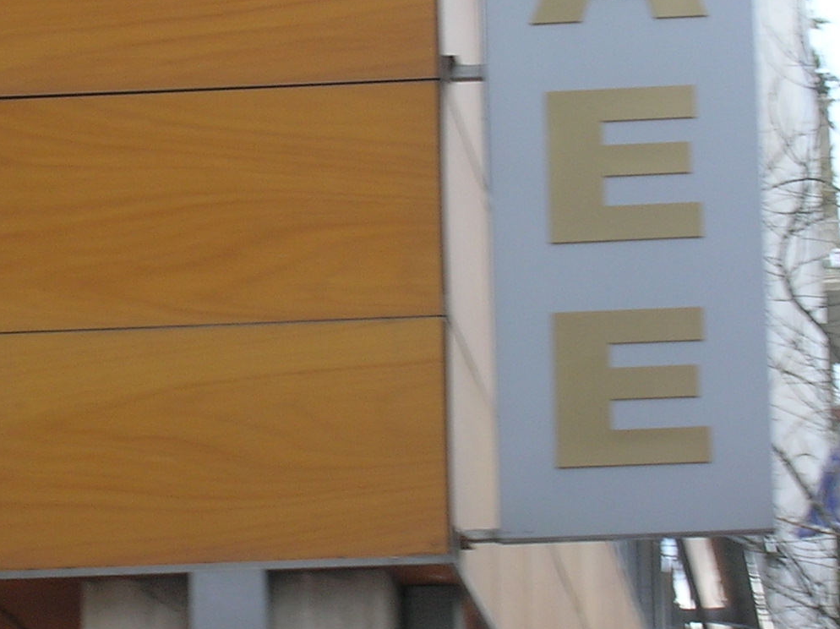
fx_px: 4801
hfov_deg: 10.0
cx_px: 179
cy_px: 205
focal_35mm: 198
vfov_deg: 7.5
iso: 50
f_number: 7.4
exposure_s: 1/35.2
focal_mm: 14.3
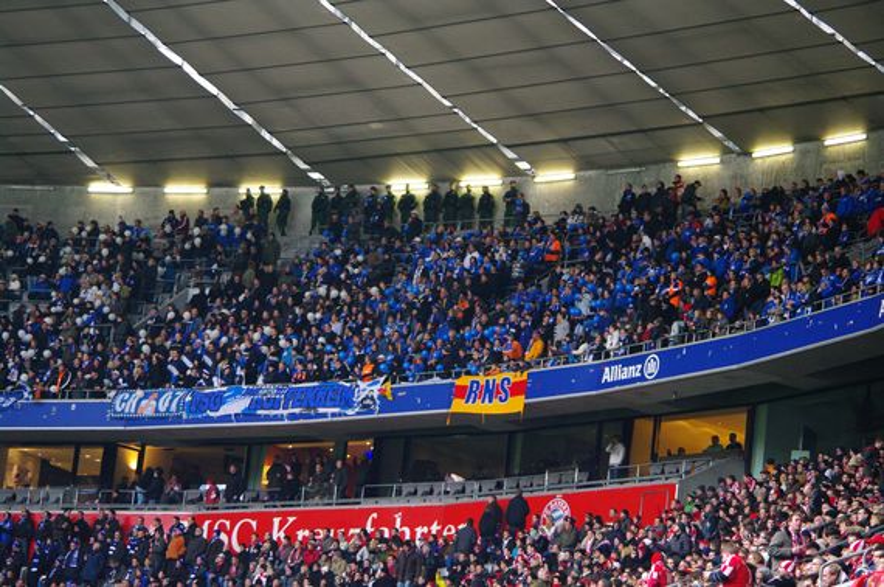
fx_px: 3861
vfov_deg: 8.7
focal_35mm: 158
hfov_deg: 13.1
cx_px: 442
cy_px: 294
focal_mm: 105
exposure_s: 1/125
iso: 1600
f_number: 4.5
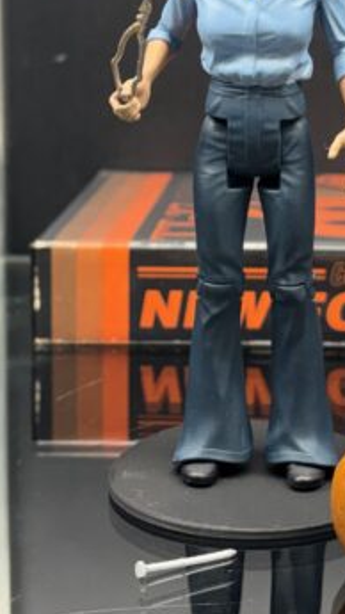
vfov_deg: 24.7
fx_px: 1366
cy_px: 89
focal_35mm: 84
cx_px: 269
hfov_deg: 14.3
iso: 80
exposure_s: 1/120
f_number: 1.6
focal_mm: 5.96
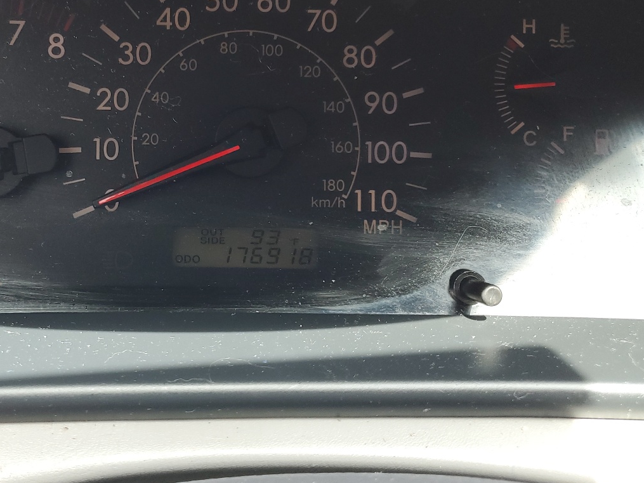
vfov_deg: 34.5
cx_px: 148
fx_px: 763
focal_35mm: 41
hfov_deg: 44.0
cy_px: 130
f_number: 1.5
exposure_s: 1/120
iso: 58
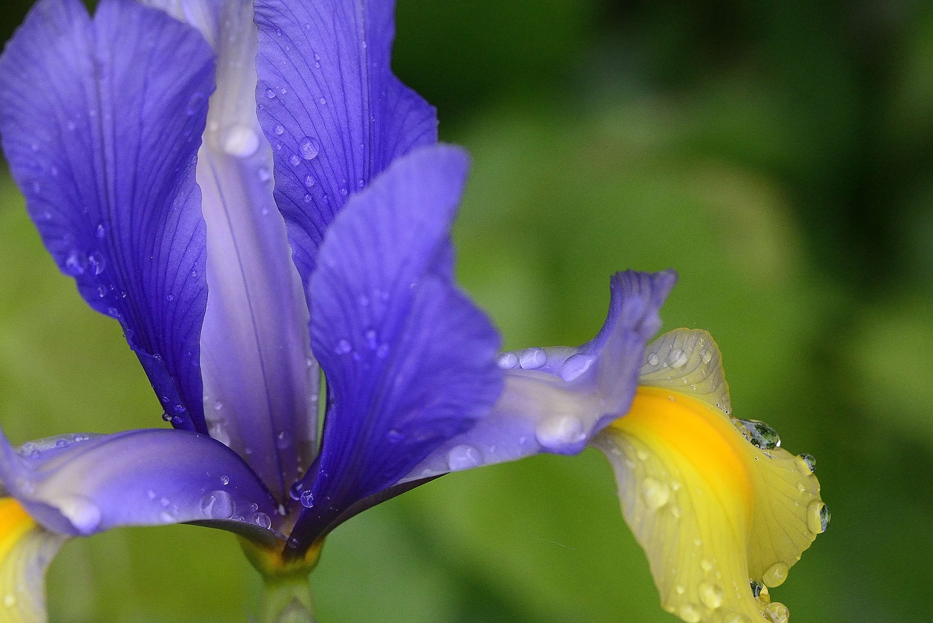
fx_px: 3759
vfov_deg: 9.5
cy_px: 208
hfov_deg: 14.1
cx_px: 284
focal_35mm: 145
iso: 1600
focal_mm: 70
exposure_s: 1/500
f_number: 6.7
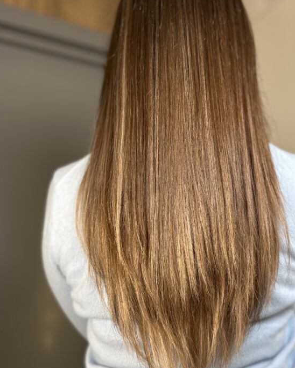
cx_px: 202
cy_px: 199
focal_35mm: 35
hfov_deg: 41.6
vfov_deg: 51.5
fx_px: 382
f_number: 1.78
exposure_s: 1/100
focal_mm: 6.86
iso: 64
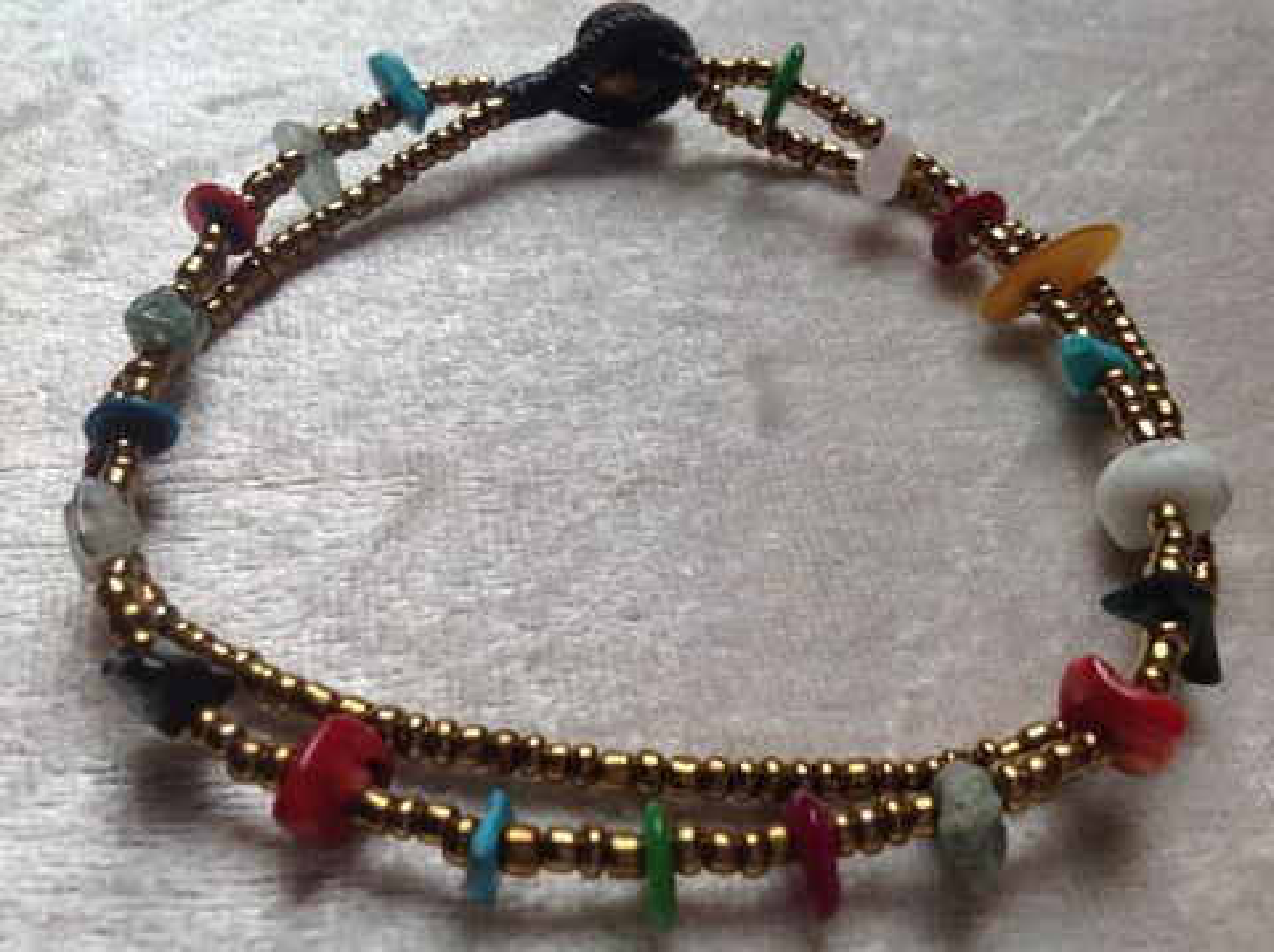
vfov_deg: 40.6
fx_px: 1287
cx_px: 637
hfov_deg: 52.7
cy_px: 476
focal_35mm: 35
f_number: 2.4
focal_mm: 4.28
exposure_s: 1/120
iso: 80
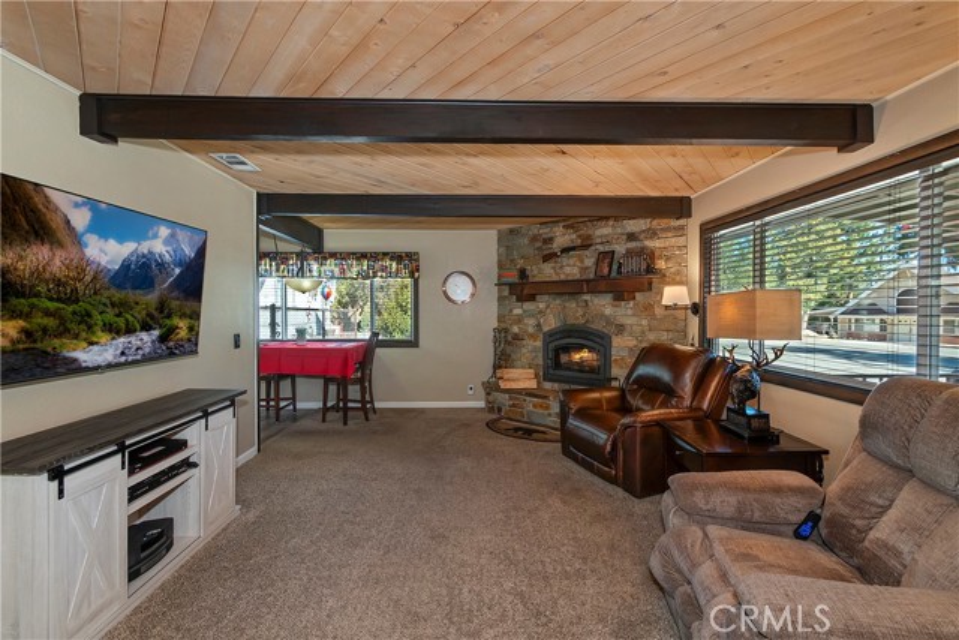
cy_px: 320
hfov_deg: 100.4
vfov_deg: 77.4
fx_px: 400
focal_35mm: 15
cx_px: 480
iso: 400
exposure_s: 1/30
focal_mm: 10
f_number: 8
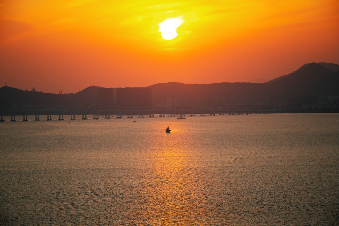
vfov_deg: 8.3
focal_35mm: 165
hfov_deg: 12.5
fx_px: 1554
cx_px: 170
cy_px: 113
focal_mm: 165
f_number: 5
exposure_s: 1/320
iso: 100
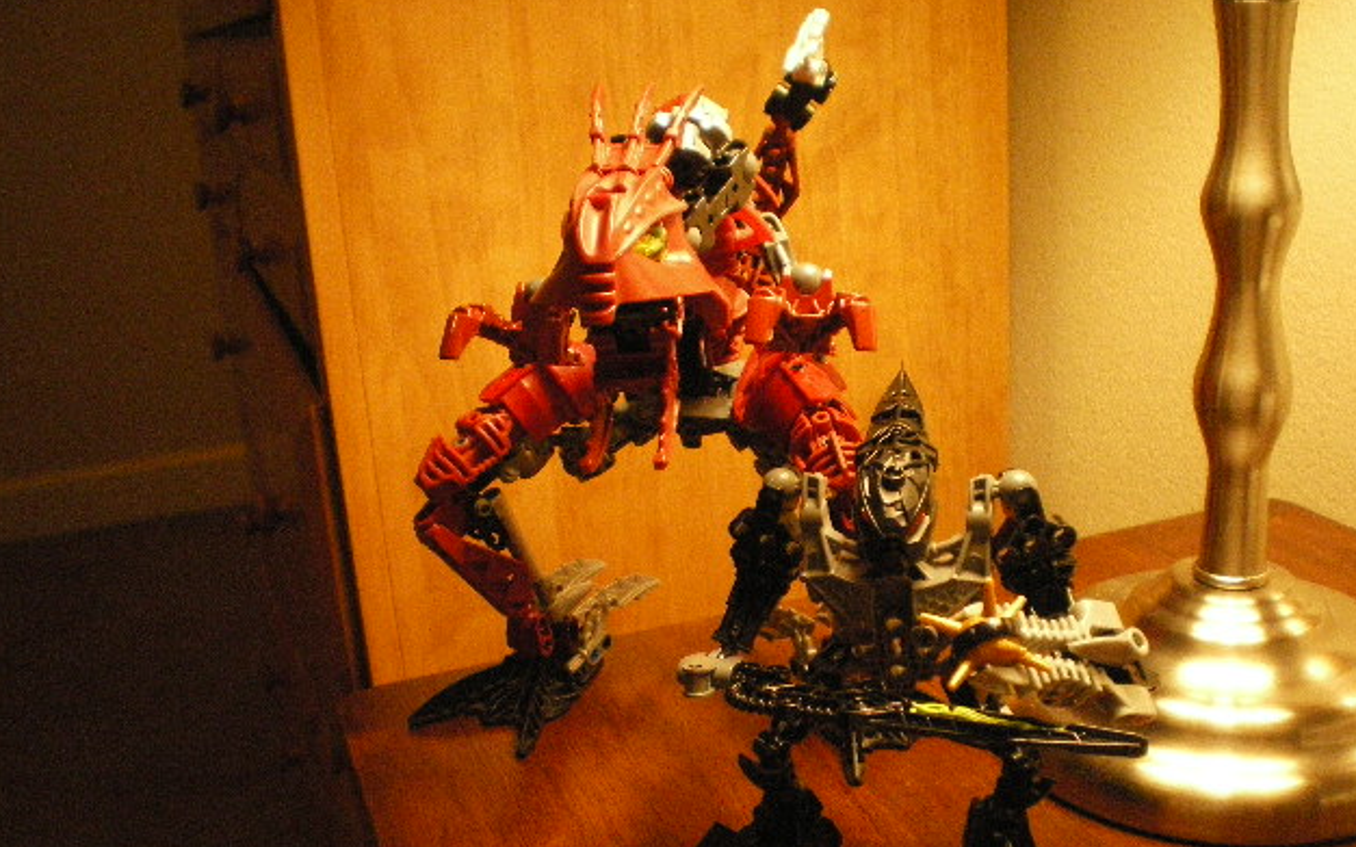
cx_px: 674
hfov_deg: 50.4
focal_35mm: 39
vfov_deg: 32.7
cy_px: 455
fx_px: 1441
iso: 800
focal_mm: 6.3
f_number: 3.1
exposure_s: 1/40
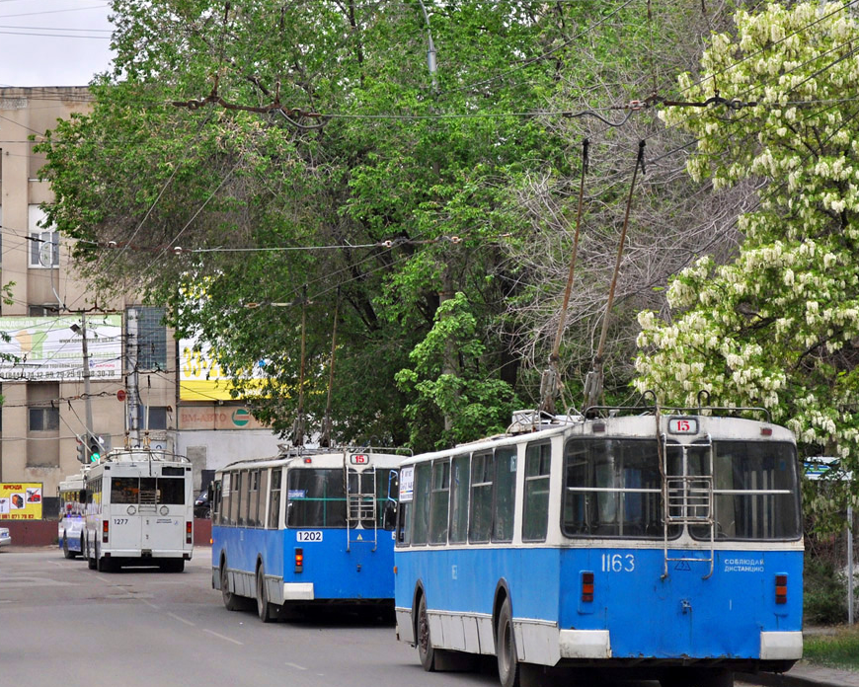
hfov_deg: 18.0
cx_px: 388
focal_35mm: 107
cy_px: 382
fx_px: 2711
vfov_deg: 14.4
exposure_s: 1/250
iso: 250
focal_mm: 55
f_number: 5.6
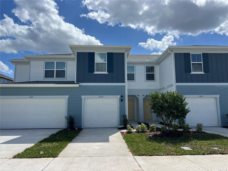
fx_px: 171
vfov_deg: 53.1
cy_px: 86
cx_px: 114
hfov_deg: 67.3
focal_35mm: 26
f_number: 1.5
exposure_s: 1/6993
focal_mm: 5.7
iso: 50
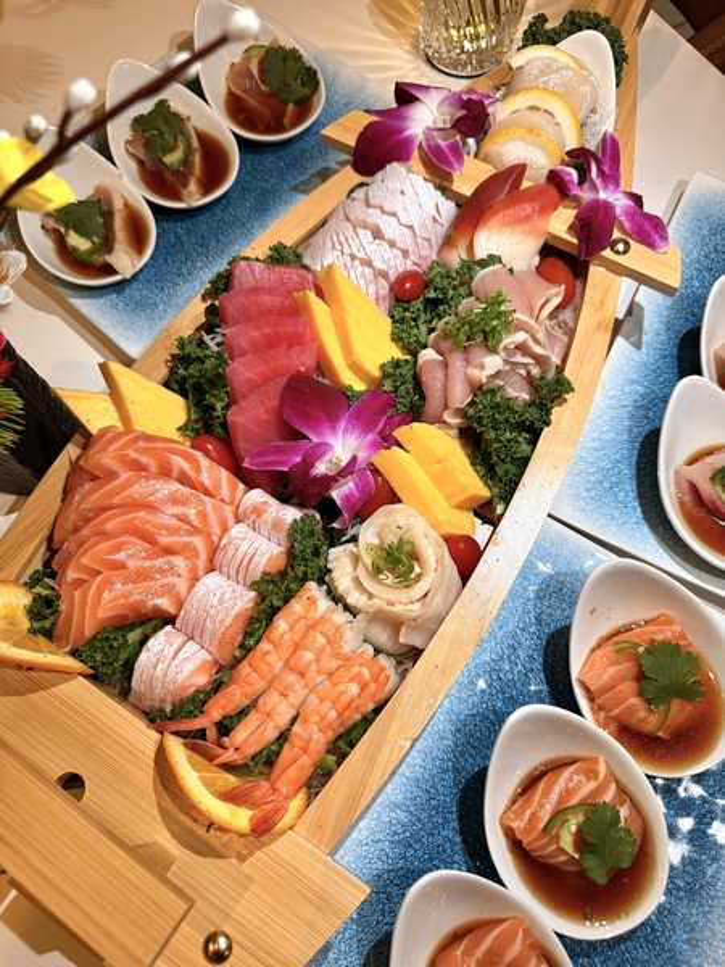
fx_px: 670
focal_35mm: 24
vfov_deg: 71.6
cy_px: 484
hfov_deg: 56.8
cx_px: 362
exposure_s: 1/60
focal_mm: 6.76
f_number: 1.78
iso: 250
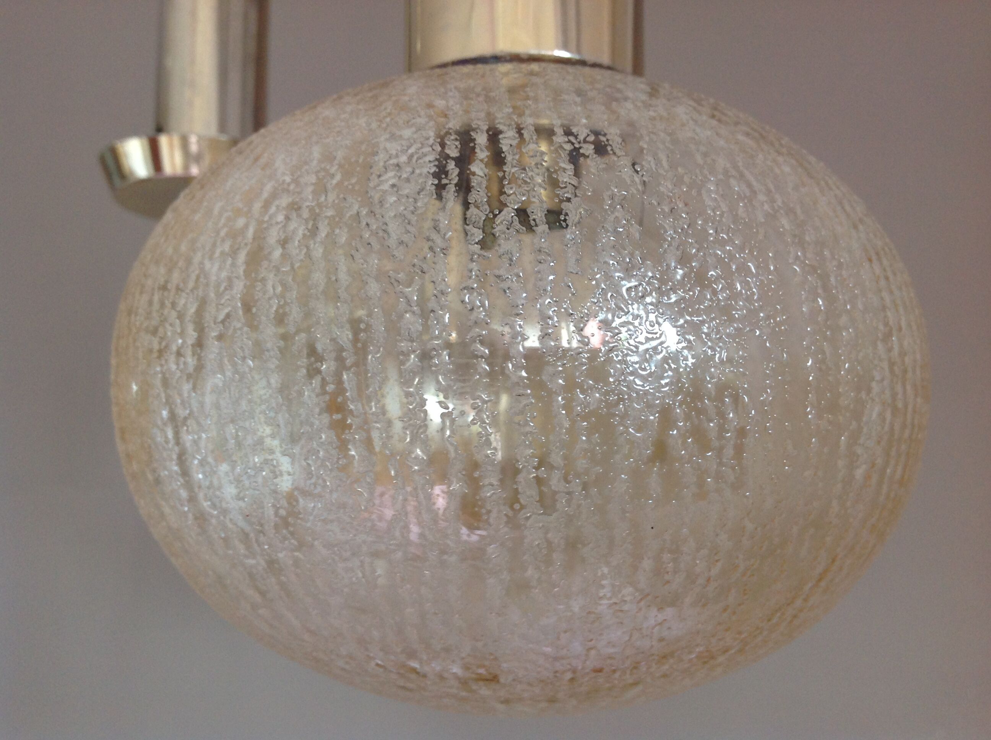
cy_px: 370
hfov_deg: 52.7
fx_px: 1001
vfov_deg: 40.6
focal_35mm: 35
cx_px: 496
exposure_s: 1/15
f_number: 2.4
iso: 80
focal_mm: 4.28
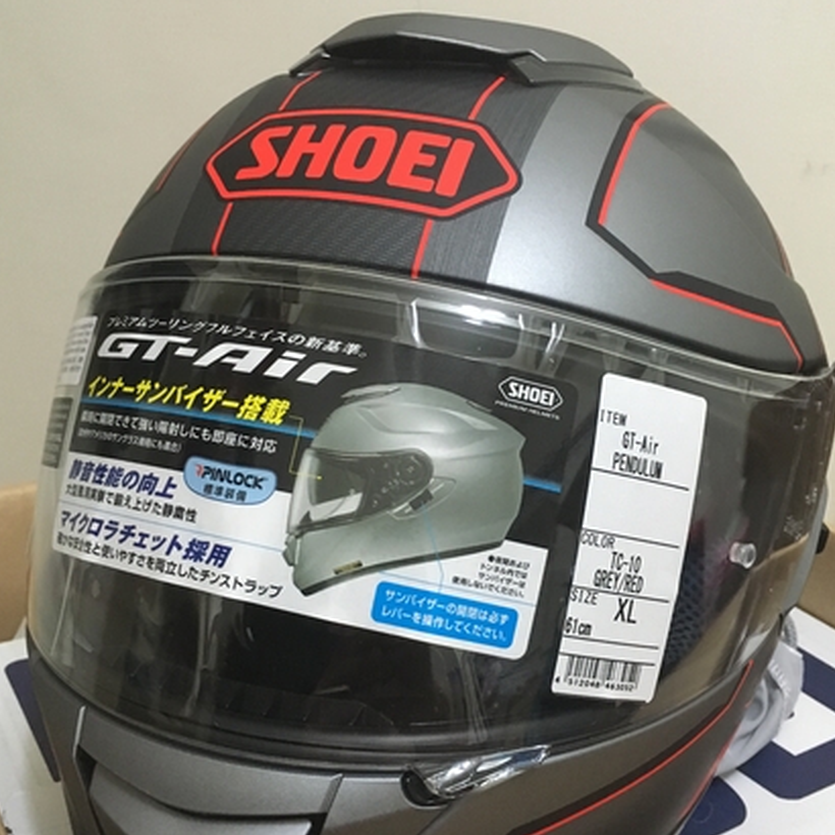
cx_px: 424
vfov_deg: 41.9
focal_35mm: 40
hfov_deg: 41.9
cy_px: 432
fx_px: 1092
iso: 200
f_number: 2.2
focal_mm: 4.15
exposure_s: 1/30
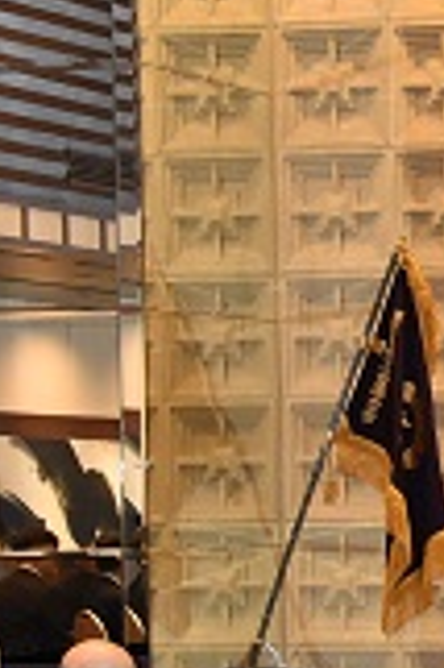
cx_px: 952
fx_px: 3318
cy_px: 461
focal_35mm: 179
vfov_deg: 11.5
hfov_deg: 7.3
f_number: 8
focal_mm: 32
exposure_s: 1/60
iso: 1600
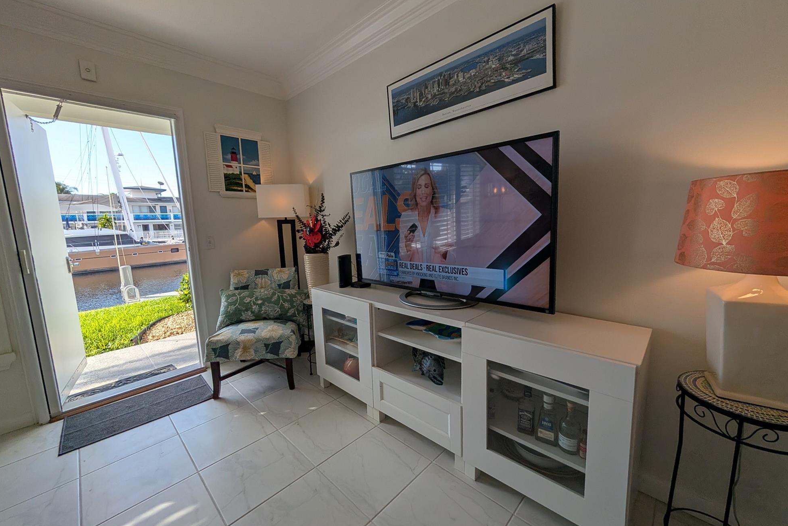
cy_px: 260
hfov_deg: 108.3
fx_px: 285
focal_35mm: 13
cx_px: 395
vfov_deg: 85.4
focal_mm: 2.02
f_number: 1.7
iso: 52
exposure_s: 1/901
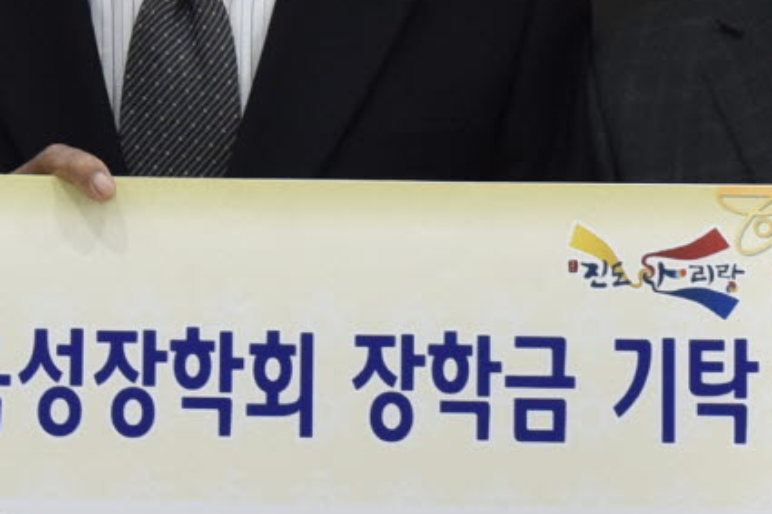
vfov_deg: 6.1
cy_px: 439
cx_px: 421
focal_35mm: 226
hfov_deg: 9.1
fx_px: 4844
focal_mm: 40
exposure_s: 1/125
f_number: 4
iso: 800
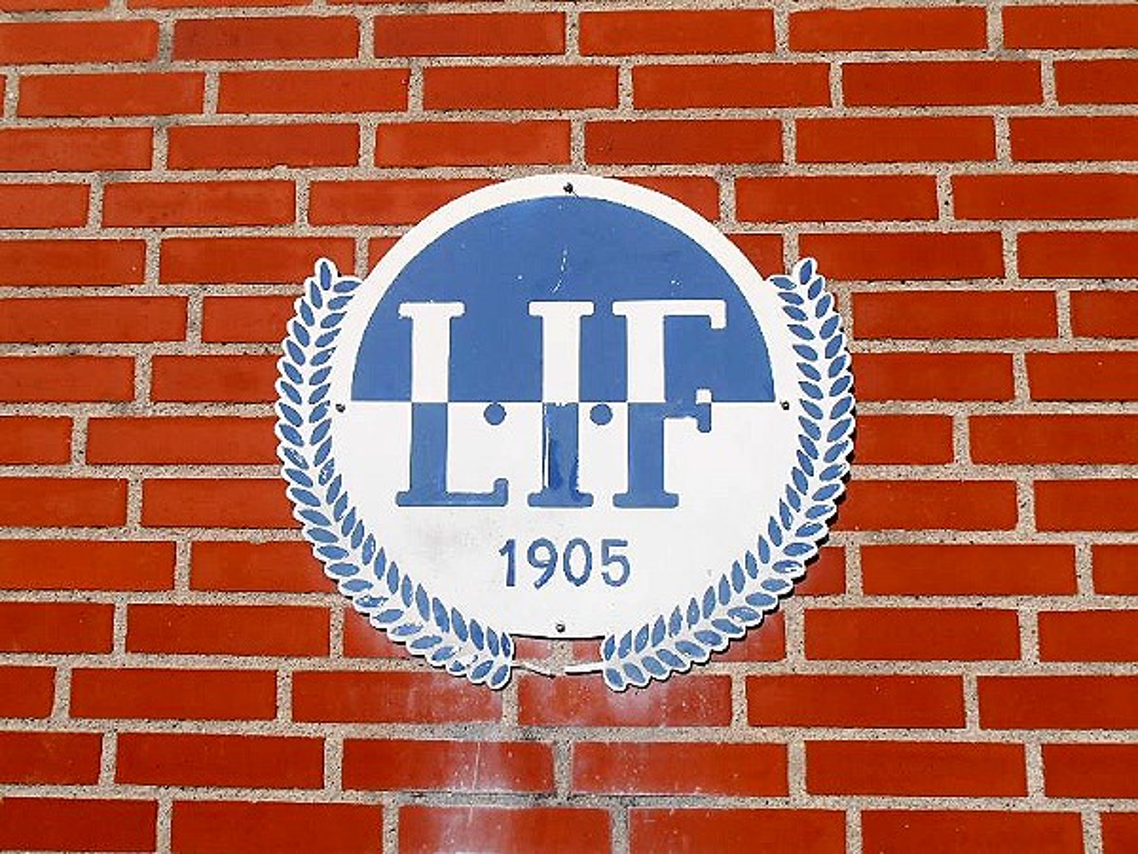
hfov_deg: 71.6
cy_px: 427
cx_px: 569
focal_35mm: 24
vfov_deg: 56.8
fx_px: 789
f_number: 7.9
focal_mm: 4.2
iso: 80
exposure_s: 1/640
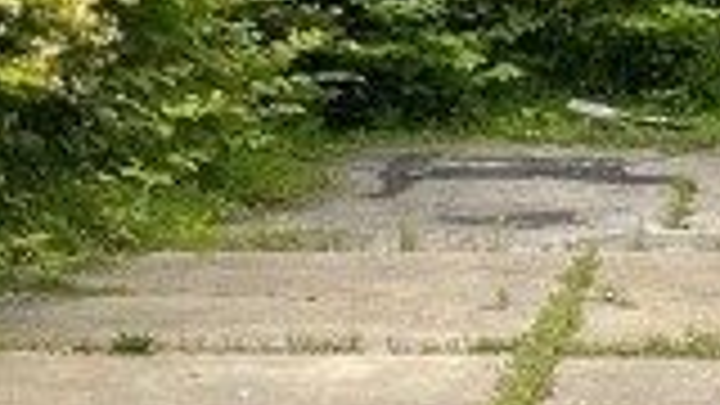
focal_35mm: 131
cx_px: 1066
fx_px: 2501
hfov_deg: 15.2
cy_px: 68
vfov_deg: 9.2
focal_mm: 5.1
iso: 32
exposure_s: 1/3003
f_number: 1.6
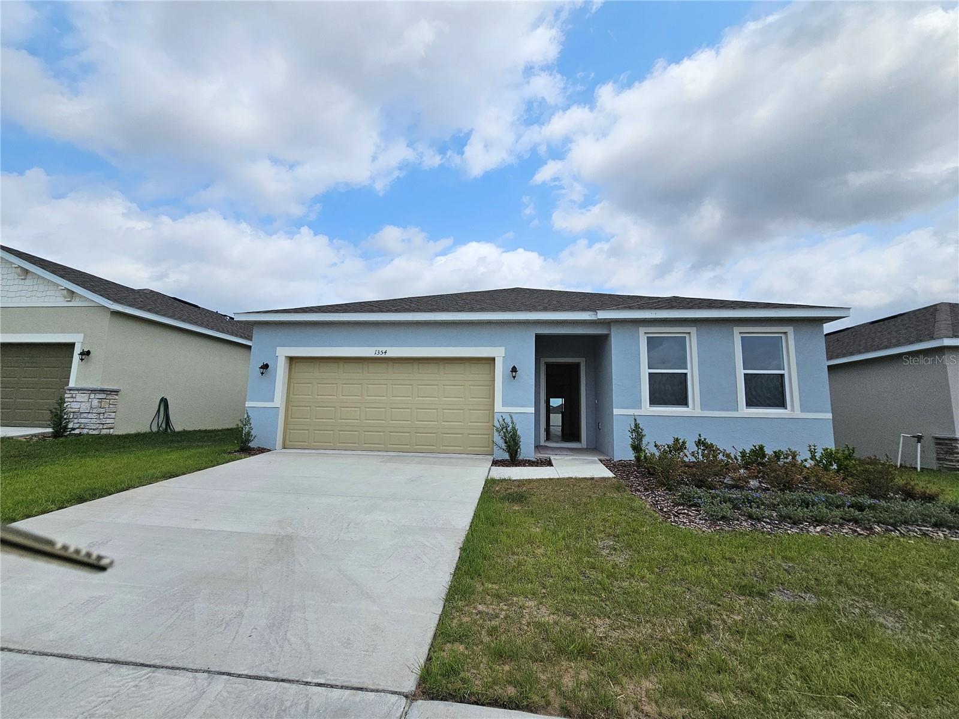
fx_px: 360
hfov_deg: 106.2
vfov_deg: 89.9
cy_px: 360
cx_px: 480
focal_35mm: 13
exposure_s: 1/5158
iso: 50
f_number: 2.2
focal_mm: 2.2
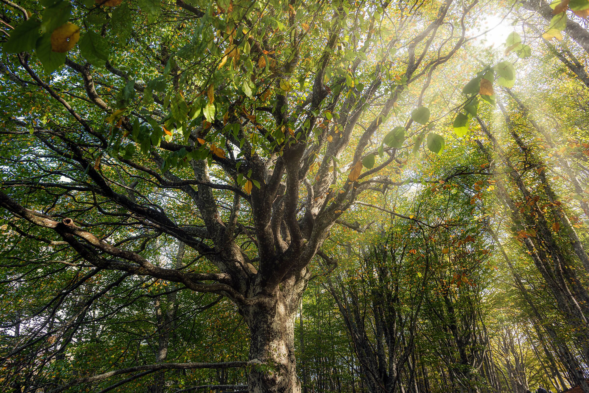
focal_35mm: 20
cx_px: 294
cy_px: 196
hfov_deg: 84.0
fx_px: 327
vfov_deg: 62.0
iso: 400
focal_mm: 20
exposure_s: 1/50
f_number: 8
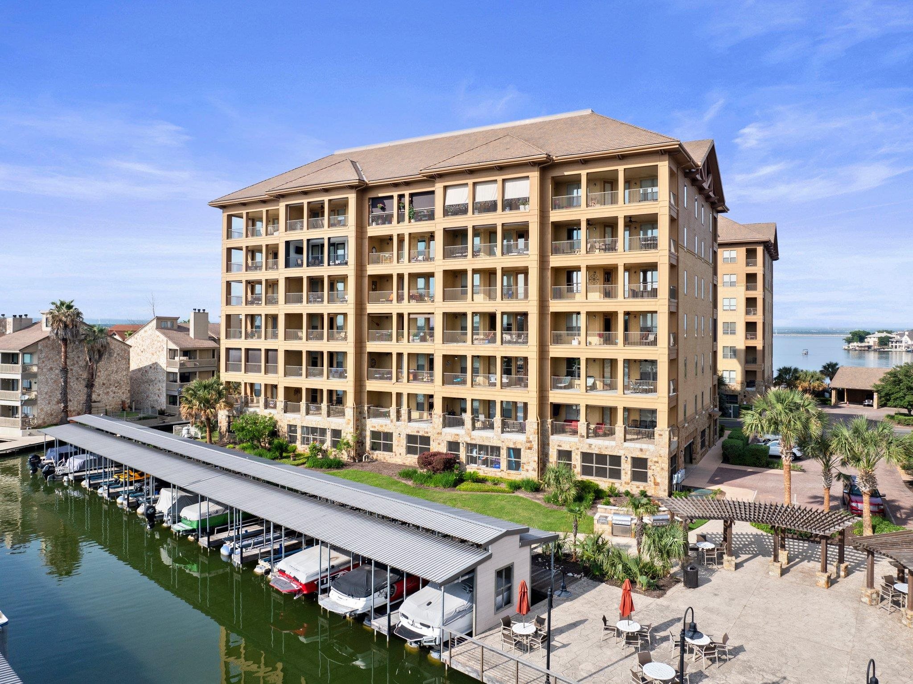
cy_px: 342
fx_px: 633
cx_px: 456
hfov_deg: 71.6
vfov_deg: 56.8
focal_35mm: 24
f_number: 2.8
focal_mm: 12.29
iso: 100
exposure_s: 1/1250
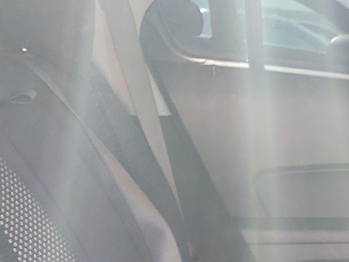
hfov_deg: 19.7
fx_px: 928
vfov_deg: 15.3
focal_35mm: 92
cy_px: 339
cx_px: 443
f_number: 1.5
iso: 59
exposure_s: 1/60.2
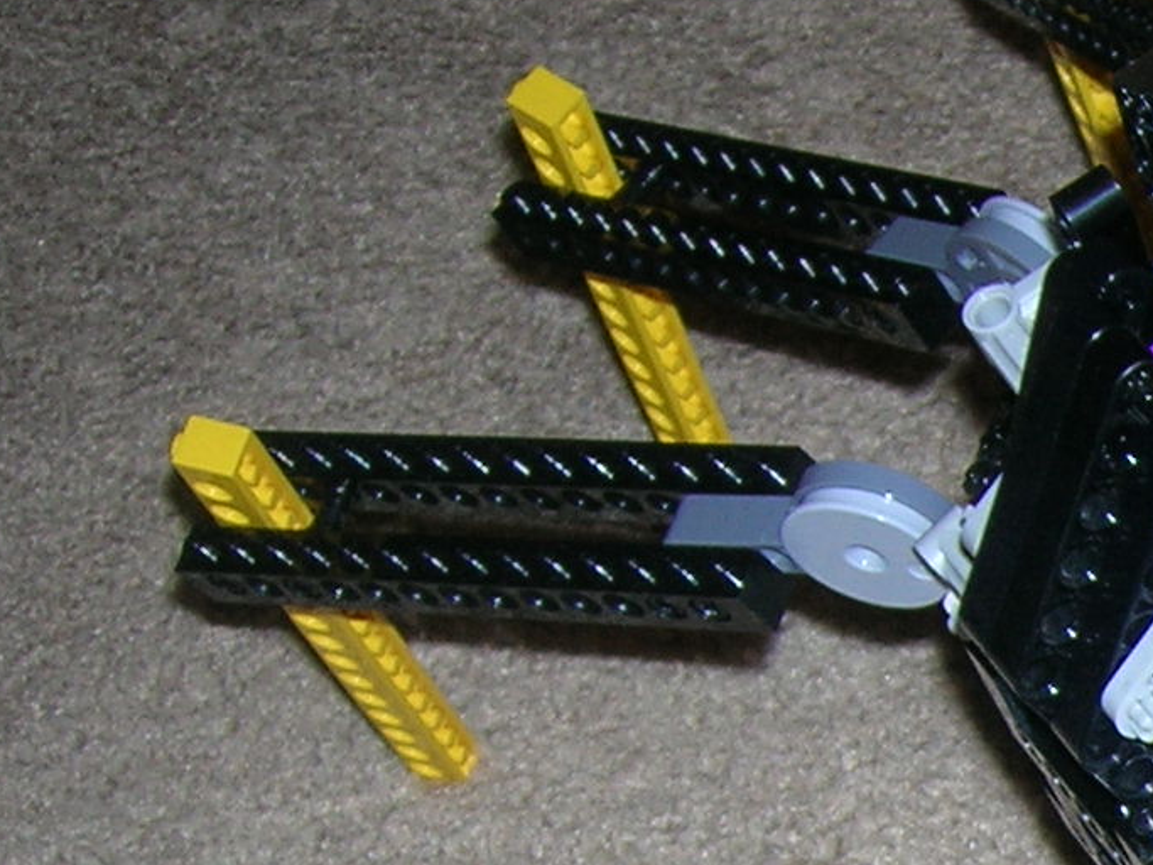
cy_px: 1157
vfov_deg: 11.2
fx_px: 4296
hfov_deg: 14.1
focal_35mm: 129
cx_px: 1843
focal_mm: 5.7
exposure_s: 1/60.1
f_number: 2.9
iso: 50
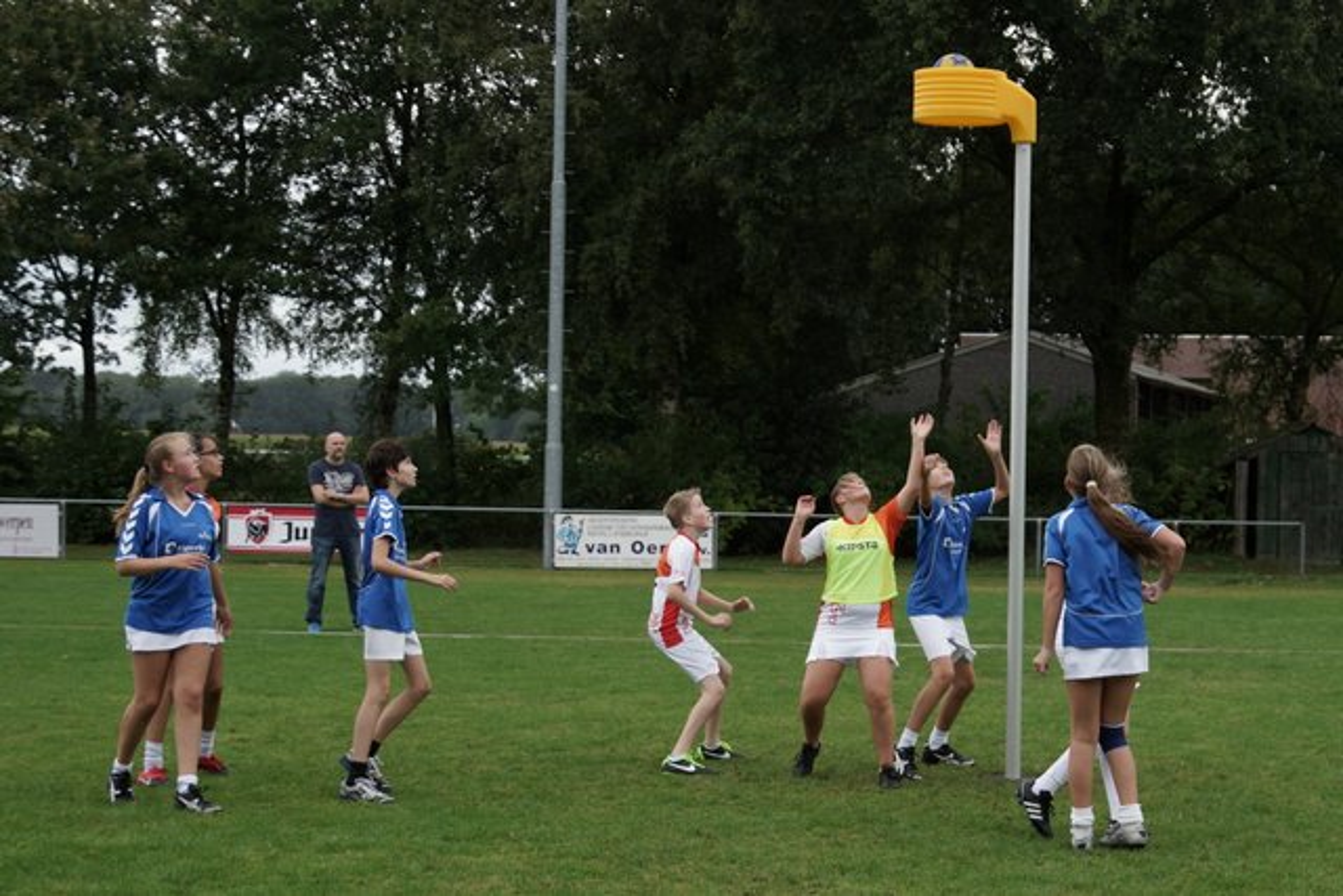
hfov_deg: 37.8
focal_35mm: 52
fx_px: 1959
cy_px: 448
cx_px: 672
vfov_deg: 25.8
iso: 100
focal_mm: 35
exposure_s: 1/250
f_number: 2.8
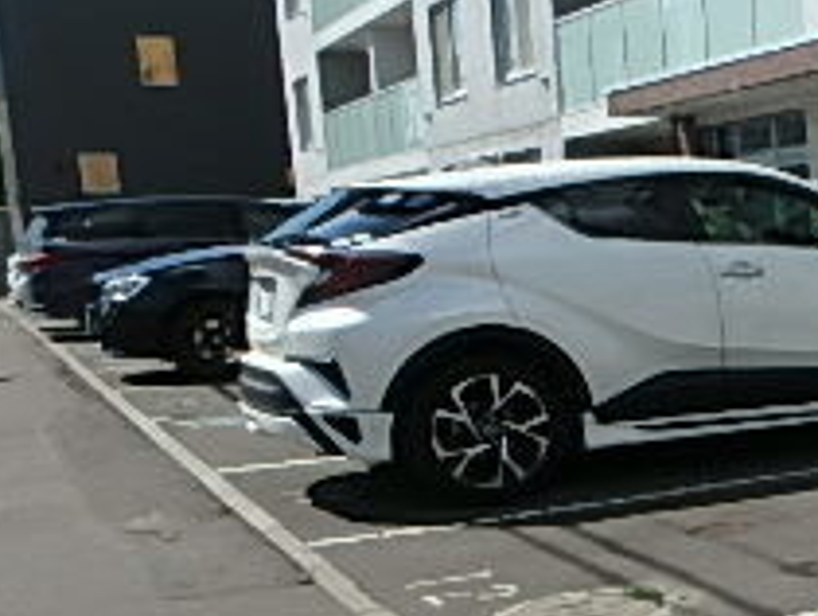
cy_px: 491
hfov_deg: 24.4
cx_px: 1184
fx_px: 1514
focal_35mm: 64
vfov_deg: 22.7
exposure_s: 1/640
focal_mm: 3.7
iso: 125
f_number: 6
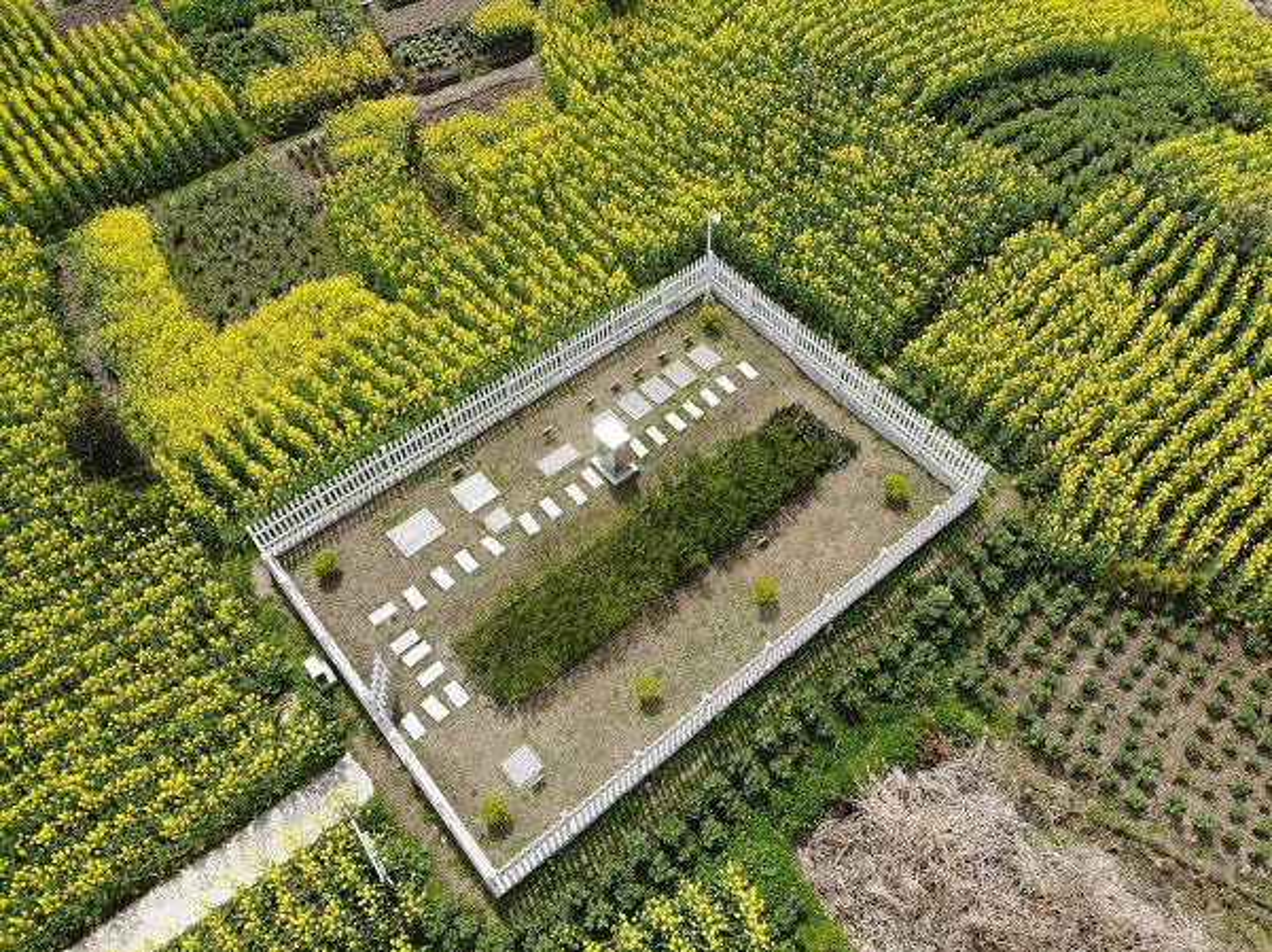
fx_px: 881
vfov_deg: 56.7
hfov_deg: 71.6
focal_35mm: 24
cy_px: 476
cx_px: 636
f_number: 2.8
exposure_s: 1/671
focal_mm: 4.5
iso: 100
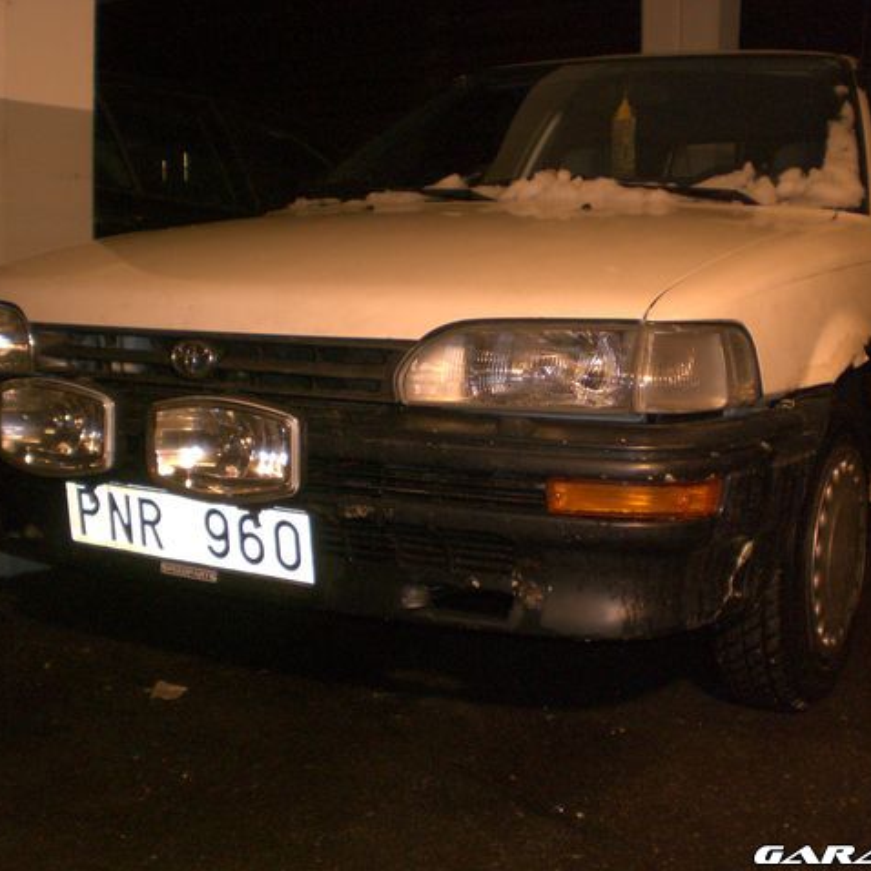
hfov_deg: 37.5
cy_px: 436
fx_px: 1281
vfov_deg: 37.6
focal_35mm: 45
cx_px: 483
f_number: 3.1
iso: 200
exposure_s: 1/60
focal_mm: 6.3
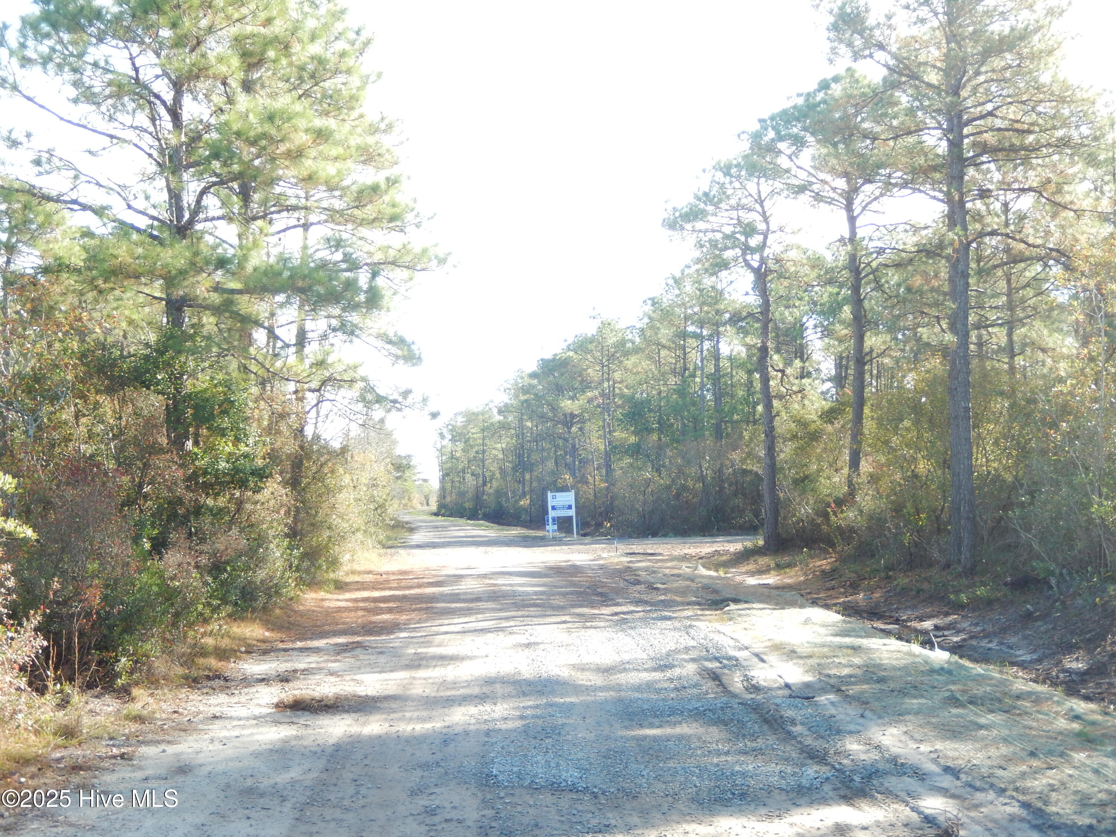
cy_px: 418
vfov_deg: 32.2
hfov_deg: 42.1
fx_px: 1451
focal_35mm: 45
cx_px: 558
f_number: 4.3
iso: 125
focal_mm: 8.1
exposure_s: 1/100
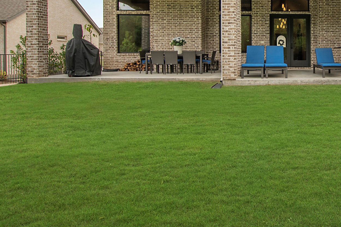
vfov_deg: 44.9
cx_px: 288
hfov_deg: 58.6
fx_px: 265
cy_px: 58
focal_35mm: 28
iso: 100
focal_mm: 11
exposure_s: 1/500
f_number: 7.1
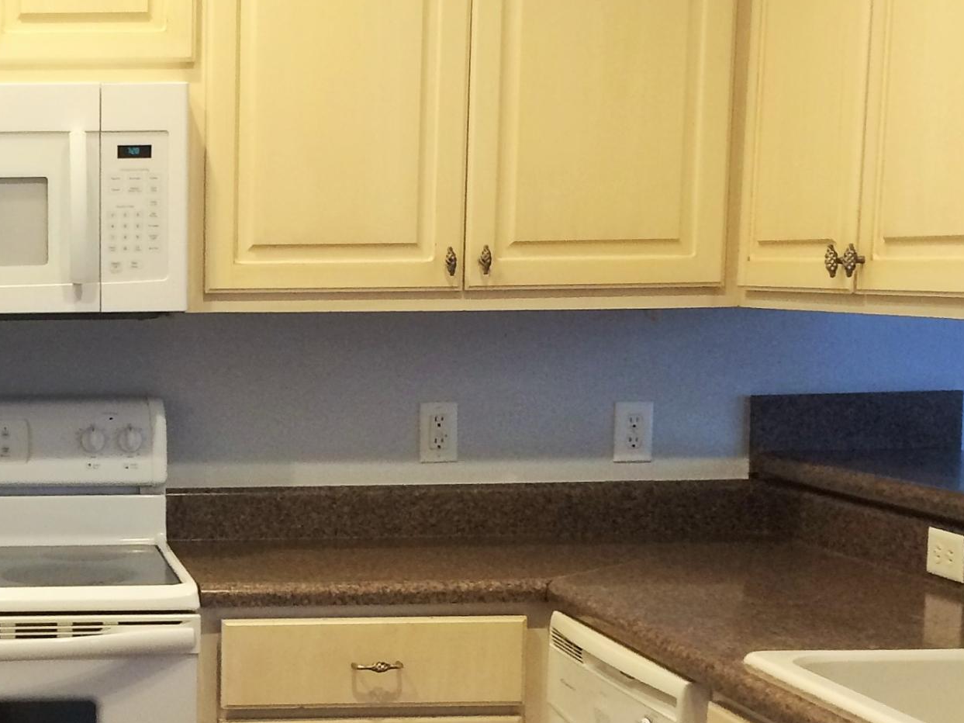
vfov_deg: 20.8
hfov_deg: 26.3
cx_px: -10
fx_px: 1949
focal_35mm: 70
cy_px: 544
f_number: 2.2
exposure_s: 1/30
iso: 125
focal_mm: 4.15
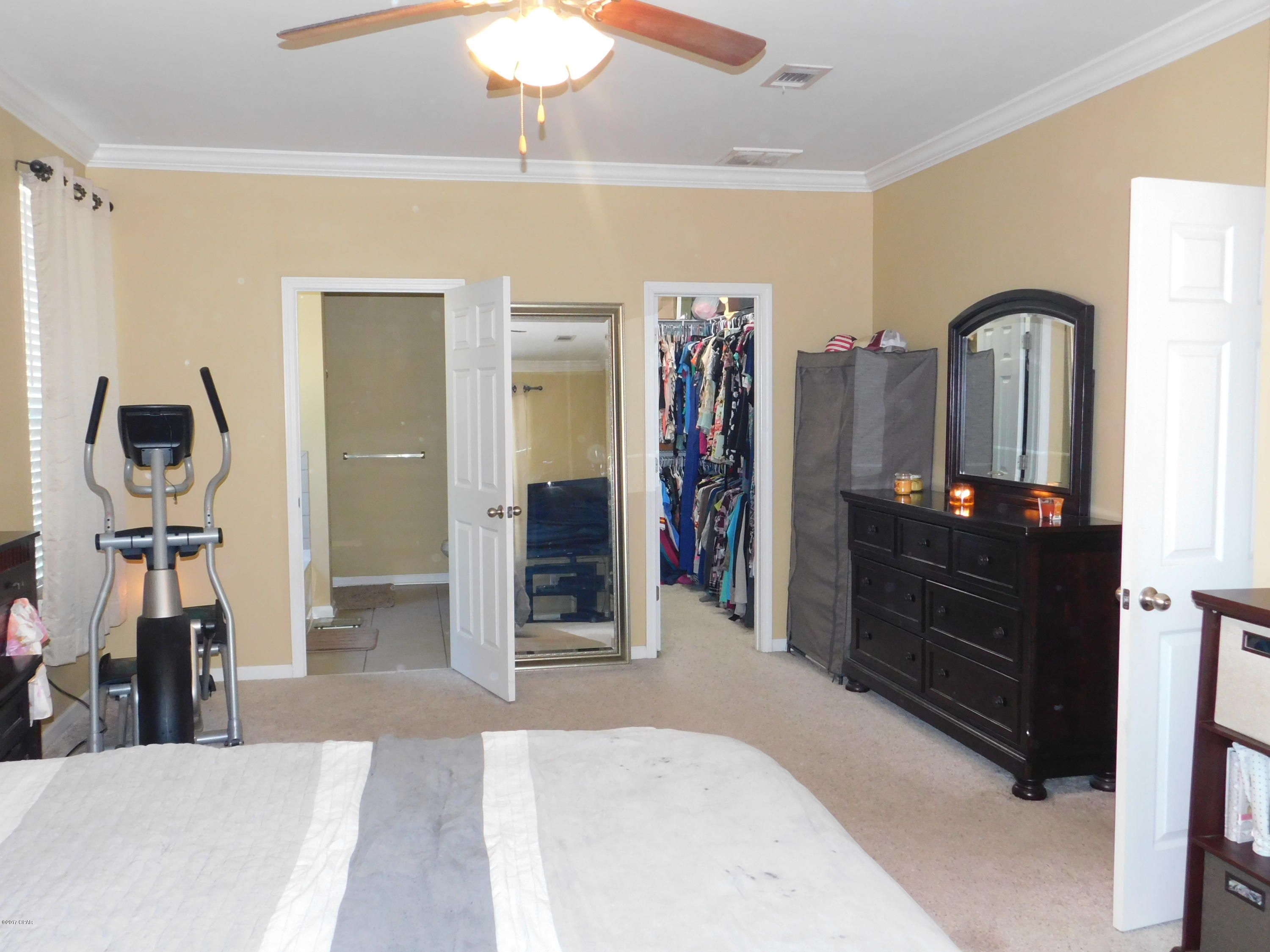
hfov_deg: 60.0
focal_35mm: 30
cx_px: 635
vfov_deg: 46.8
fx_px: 1101
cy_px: 476
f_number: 3.2
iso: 360
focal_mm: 5.3
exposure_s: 1/30
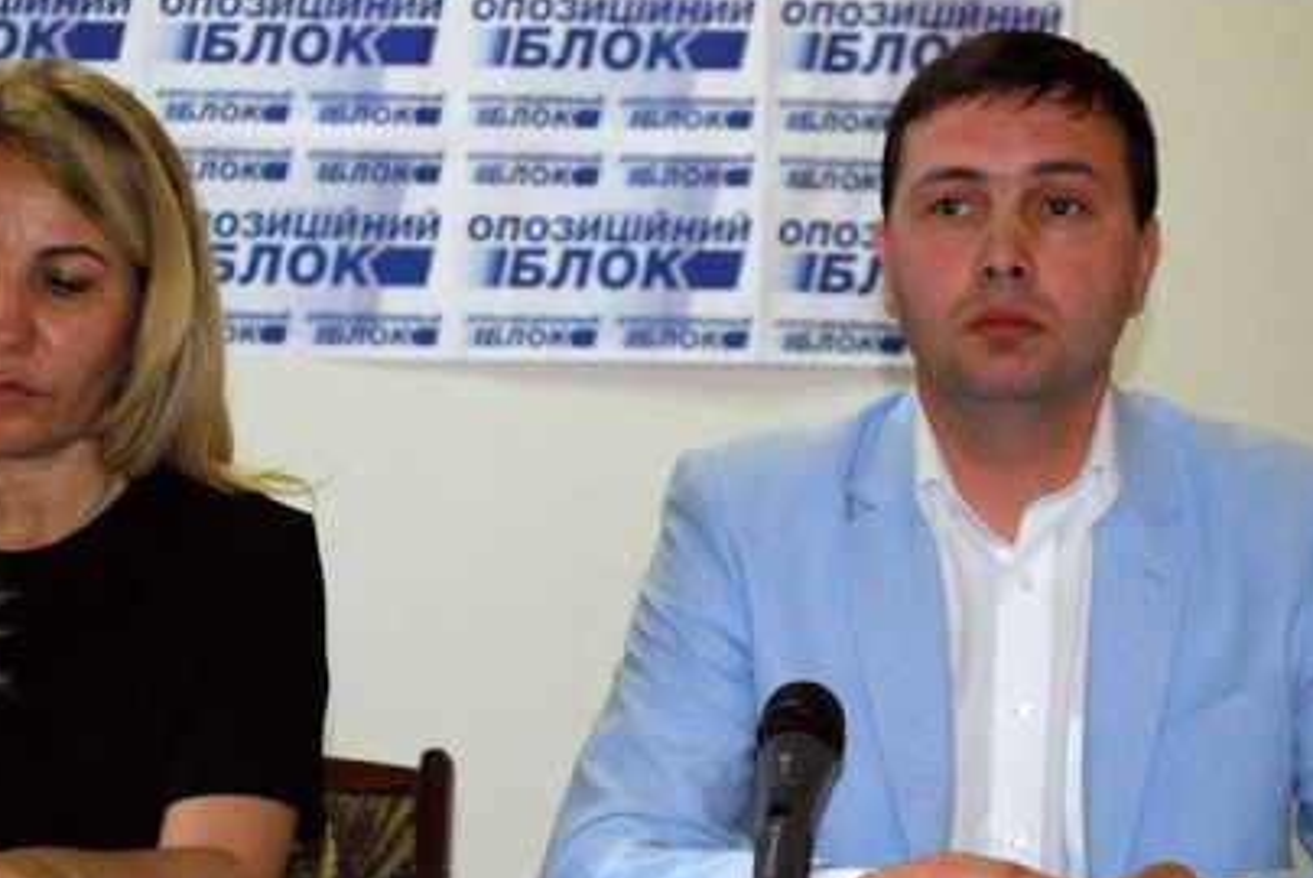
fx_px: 4161
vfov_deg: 12.0
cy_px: 650
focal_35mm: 114
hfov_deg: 17.9
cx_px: 520
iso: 1600
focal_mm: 48
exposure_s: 1/60
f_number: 5.6
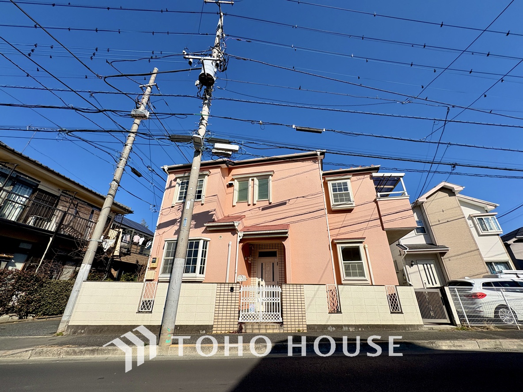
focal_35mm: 14
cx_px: 262
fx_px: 212
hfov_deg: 102.1
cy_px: 196
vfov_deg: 85.7
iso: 50
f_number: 2.2
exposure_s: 1/2985
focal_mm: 2.22
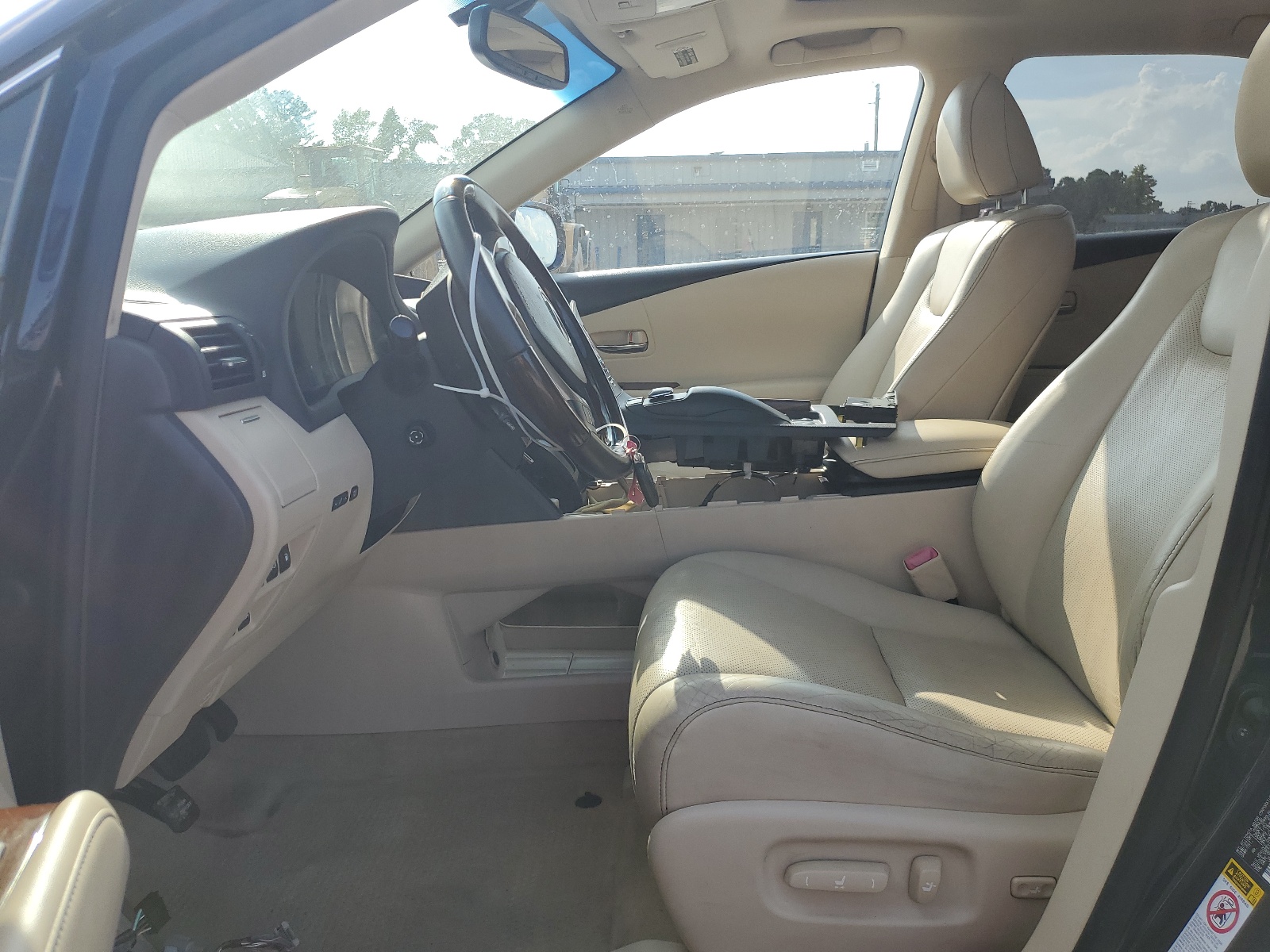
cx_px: 635
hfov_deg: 67.3
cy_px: 476
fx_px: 954
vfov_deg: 53.1
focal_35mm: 26
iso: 50
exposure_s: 1/1250
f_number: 1.5
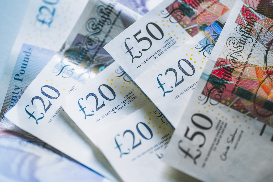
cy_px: 91
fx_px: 683
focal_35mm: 90
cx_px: 136
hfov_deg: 22.6
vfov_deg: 15.2
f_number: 4.5
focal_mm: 90
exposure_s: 1/320
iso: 320
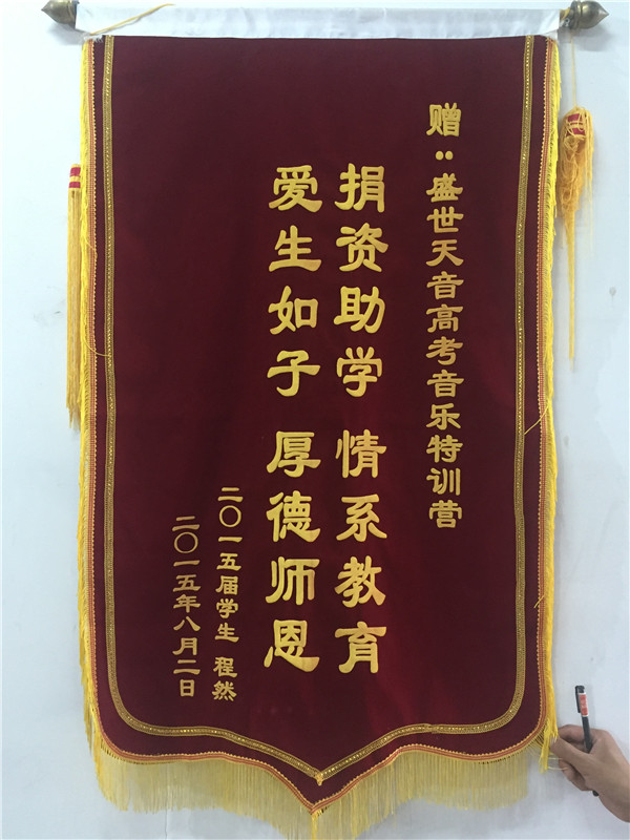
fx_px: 704
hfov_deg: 48.2
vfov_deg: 61.7
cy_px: 420
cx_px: 315
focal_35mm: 29
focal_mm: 4.15
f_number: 2.2
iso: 250
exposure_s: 1/20
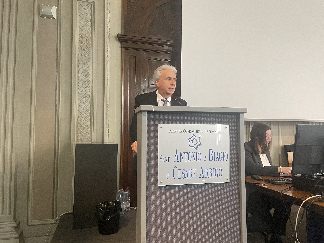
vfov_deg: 53.1
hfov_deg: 67.3
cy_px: 122
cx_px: 162
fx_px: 243
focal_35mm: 26
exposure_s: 1/50
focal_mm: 4.2
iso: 500
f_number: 1.6
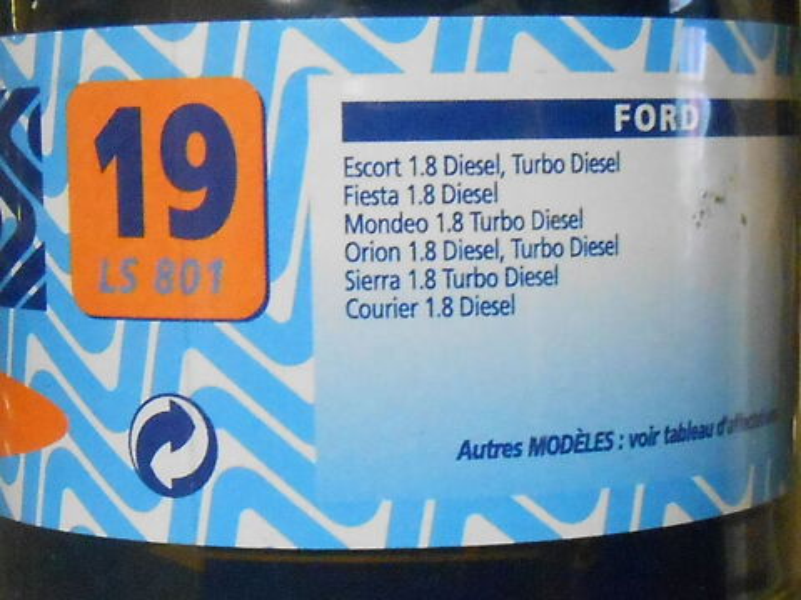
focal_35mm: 30
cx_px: 400
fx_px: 694
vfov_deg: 46.8
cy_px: 300
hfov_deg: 60.0
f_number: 3.8
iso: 800
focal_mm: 5.3
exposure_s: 1/8
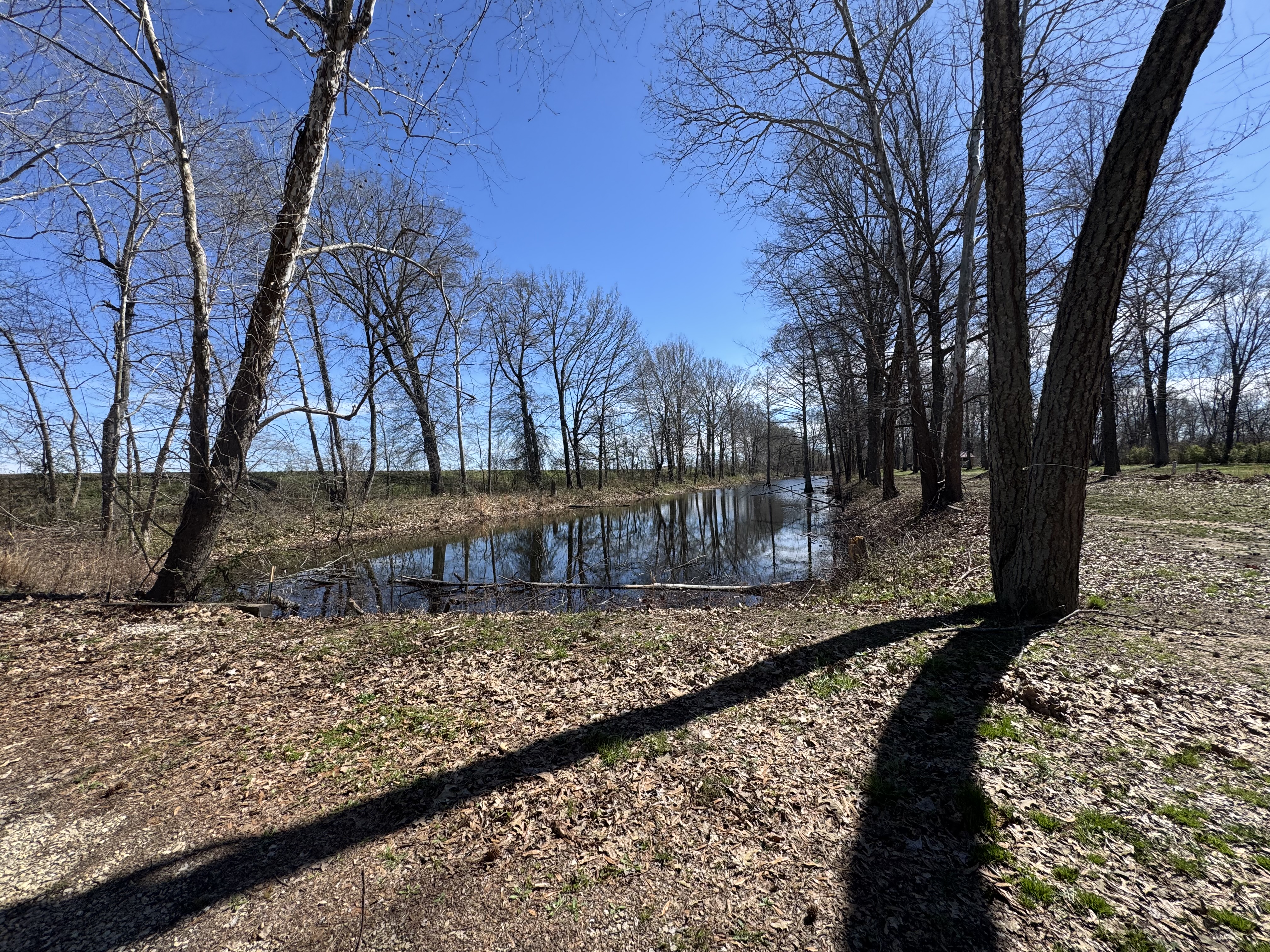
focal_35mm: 14
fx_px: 514
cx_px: 635
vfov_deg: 85.7
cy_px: 476
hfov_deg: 102.1
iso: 50
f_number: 2.2
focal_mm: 2.22
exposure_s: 1/1178
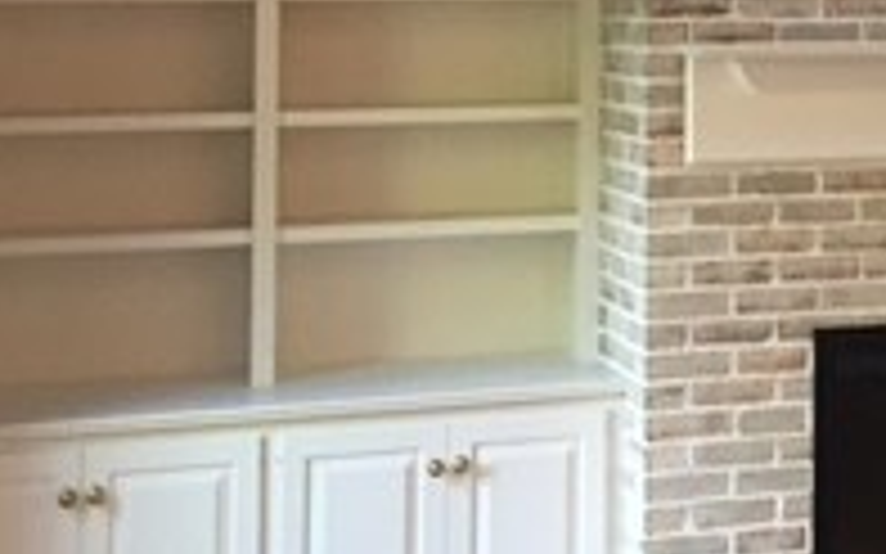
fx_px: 2414
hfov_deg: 19.6
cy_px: -81
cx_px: 1066
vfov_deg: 12.8
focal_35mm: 100
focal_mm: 4.15
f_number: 2.2
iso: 100
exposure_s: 1/15
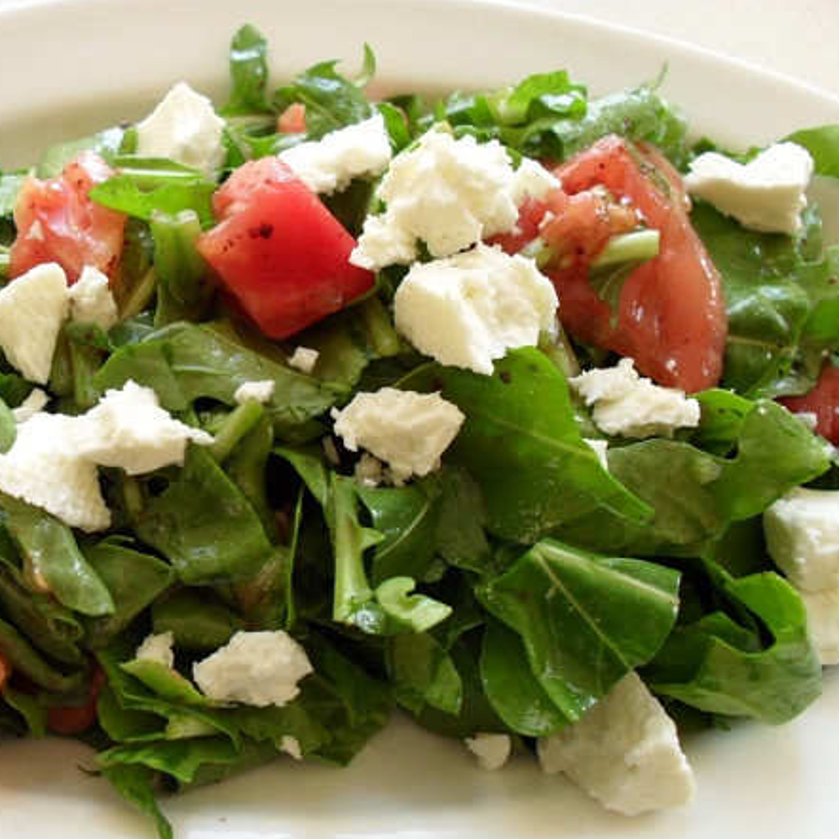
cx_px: 298
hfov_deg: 39.7
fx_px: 1152
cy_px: 423
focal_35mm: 42
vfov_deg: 40.0
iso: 100
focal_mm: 6.3
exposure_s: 1/60
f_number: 3.2
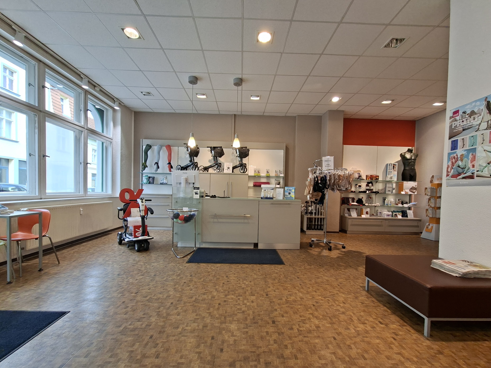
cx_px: 245
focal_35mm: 14
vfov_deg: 85.6
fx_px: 199
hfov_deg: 102.1
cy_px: 196
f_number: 2.2
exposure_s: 1/50
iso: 40
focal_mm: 1.74
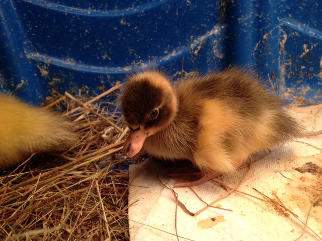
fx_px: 307
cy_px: 120
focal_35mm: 33
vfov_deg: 42.9
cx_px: 161
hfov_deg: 55.4
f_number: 2.4
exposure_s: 1/120
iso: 100
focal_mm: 4.12
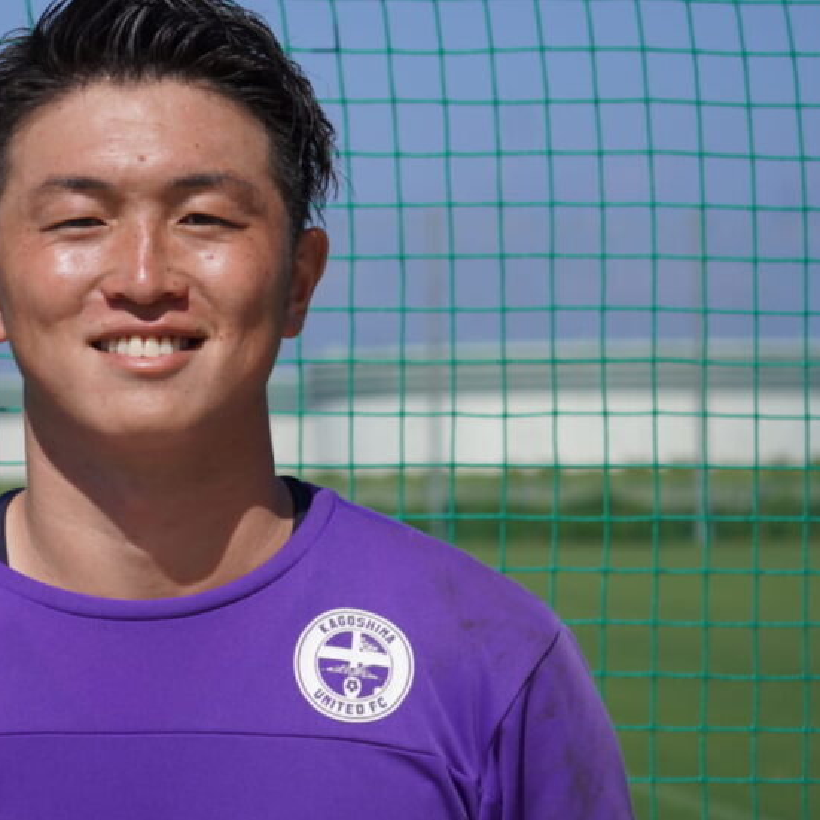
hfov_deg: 10.5
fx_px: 4449
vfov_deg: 10.5
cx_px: 101
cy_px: 366
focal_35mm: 166
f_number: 5.6
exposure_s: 1/1000
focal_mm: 70
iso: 100
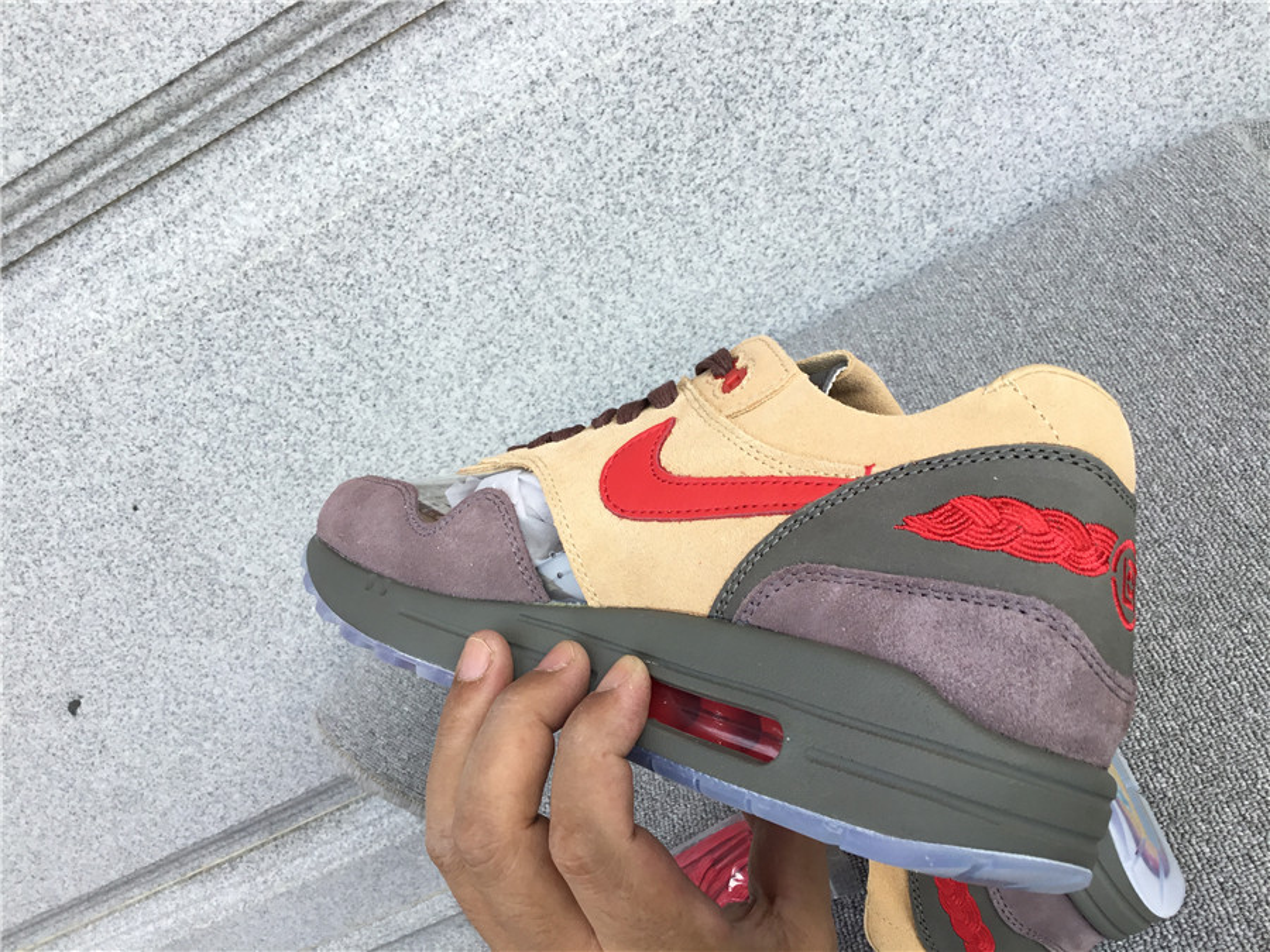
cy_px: 476
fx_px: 1137
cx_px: 635
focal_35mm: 31
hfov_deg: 58.4
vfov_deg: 45.4
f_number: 2.4
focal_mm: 3.3
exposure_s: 1/443
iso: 25
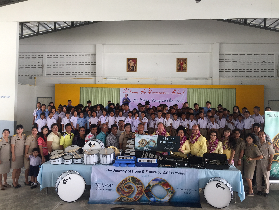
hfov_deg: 61.7
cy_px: 105
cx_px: 140
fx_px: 234
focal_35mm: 29
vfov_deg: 48.2
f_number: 2.2
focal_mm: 4.15
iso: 50
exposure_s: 1/100
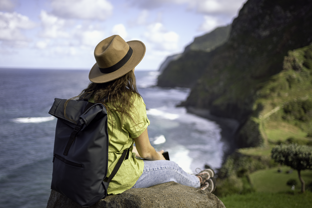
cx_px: 156
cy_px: 104
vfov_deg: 37.9
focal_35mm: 35
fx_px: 303
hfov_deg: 54.4
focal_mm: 35
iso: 100
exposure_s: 1/1250
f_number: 1.8
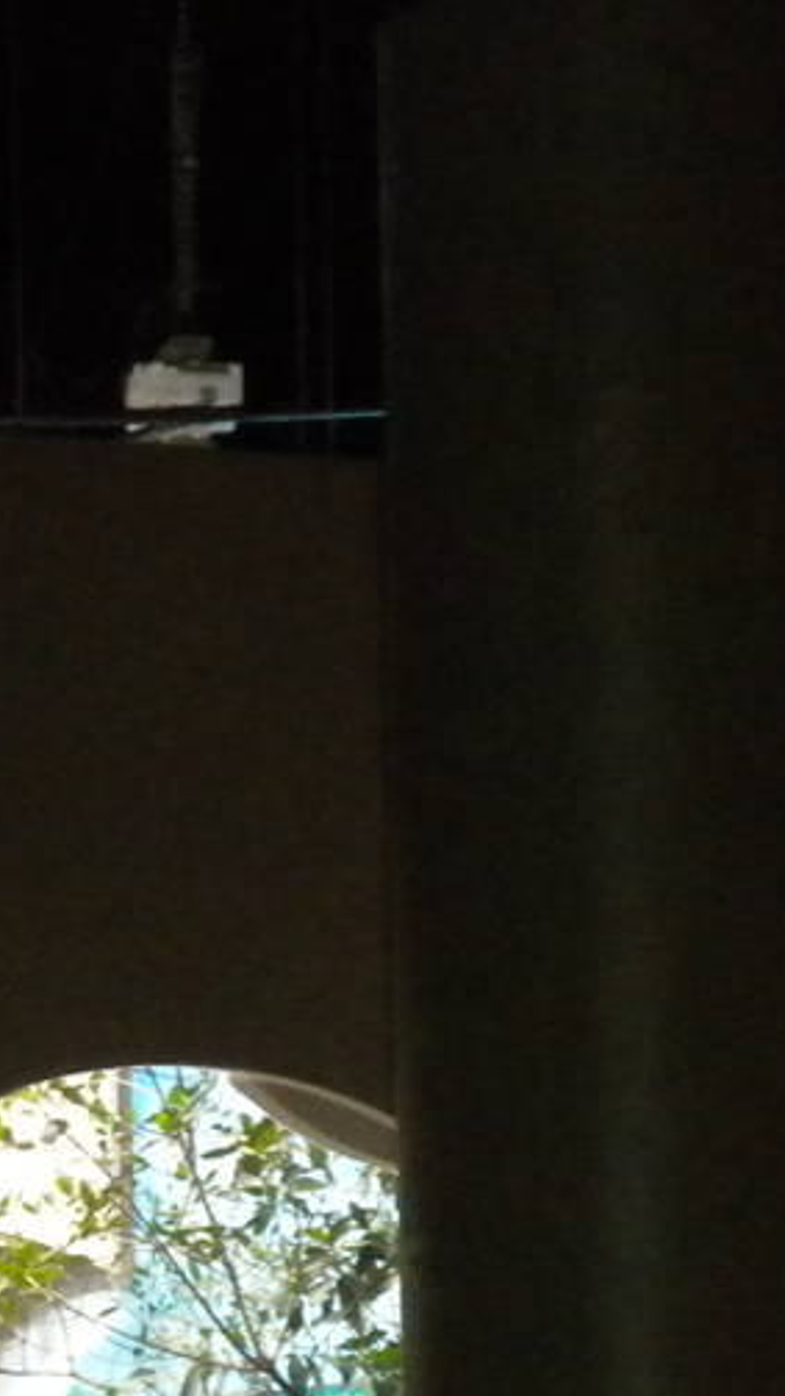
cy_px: 1465
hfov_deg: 5.7
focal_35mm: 208
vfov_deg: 10.3
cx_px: -599
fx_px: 7696
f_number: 4.7
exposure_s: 1/26.8
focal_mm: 10.7
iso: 400
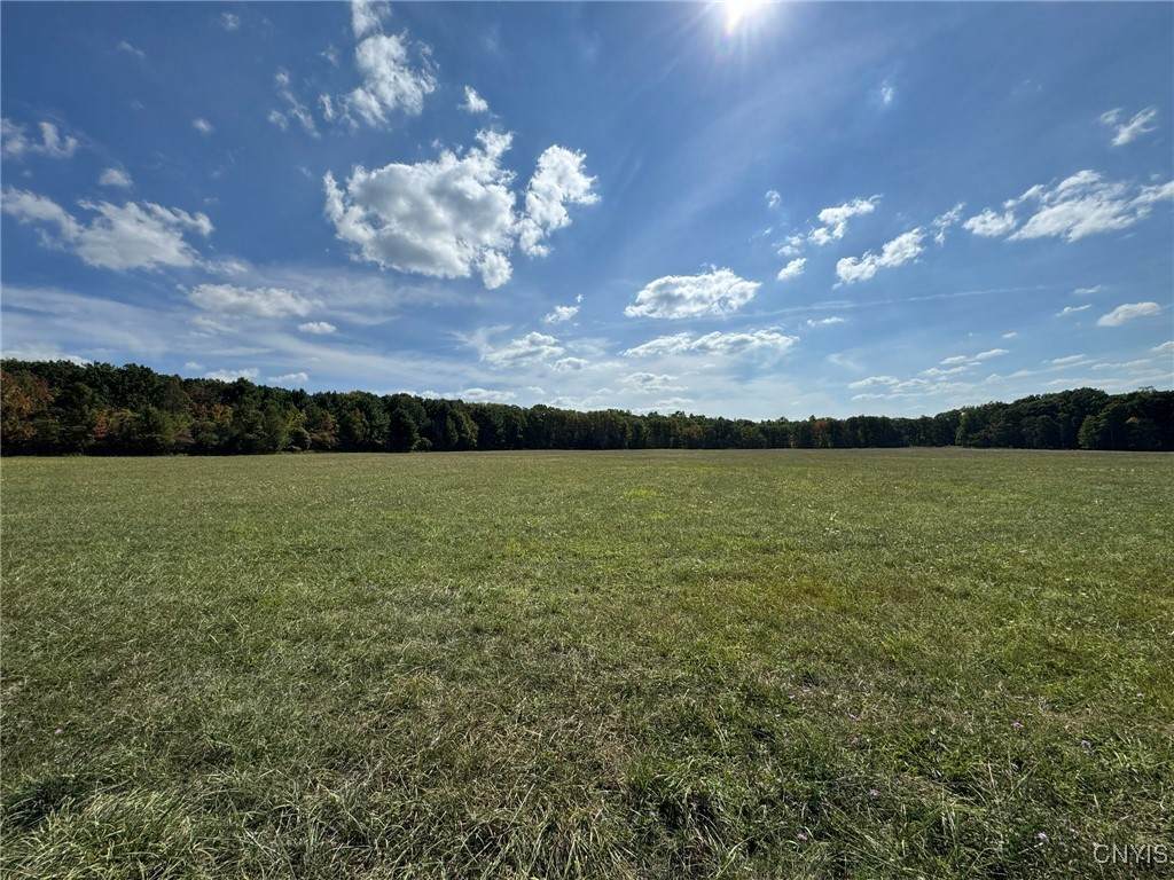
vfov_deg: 85.7
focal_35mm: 14
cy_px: 440
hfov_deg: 102.1
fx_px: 475
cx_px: 587
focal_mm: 2.22
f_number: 2.2
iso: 32
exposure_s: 1/4630
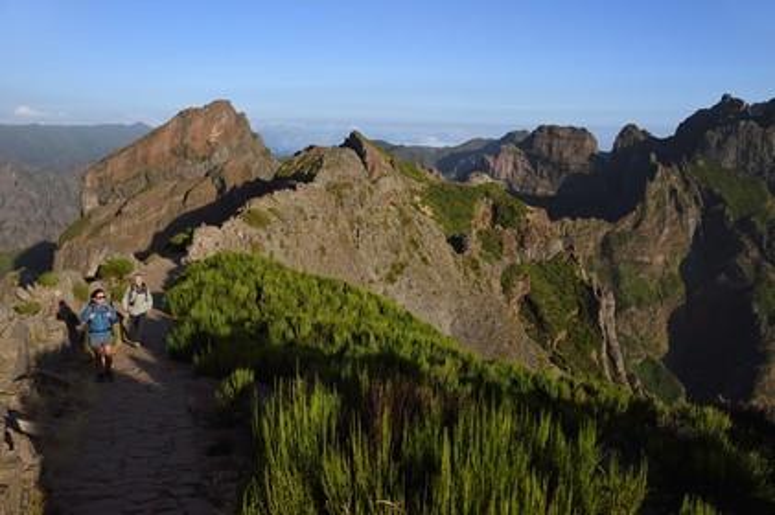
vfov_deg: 38.8
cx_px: 388
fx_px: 731
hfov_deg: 55.8
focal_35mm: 34
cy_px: 258
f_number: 10
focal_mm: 34
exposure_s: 1/500
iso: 200
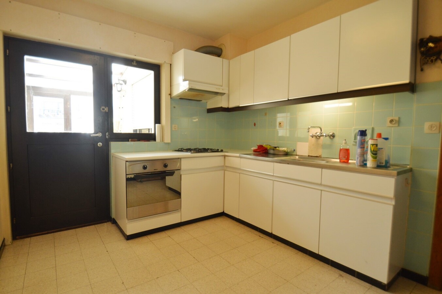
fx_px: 221
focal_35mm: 18
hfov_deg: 90.0
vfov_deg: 67.3
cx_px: 221
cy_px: 147
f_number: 3.8
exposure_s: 1/60
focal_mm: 12
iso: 560
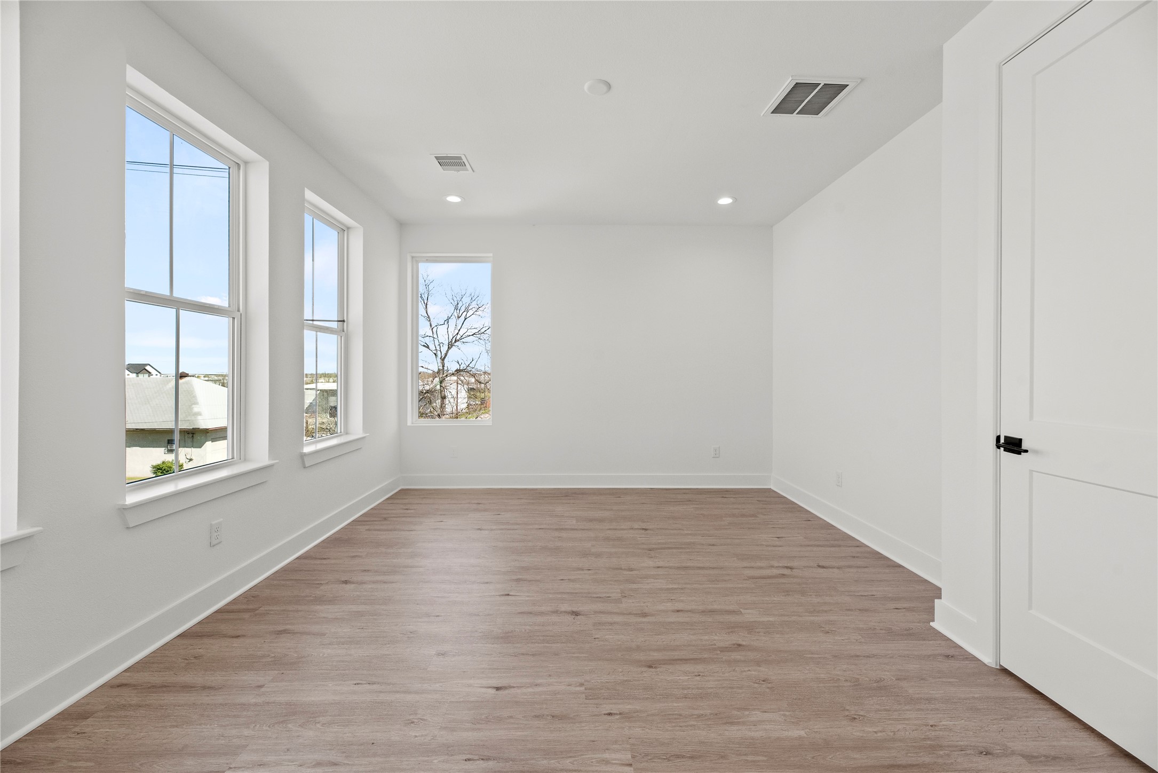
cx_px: 579
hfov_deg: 104.2
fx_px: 450
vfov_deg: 81.2
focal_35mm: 14
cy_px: 386
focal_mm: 14
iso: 800
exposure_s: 1/100
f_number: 8
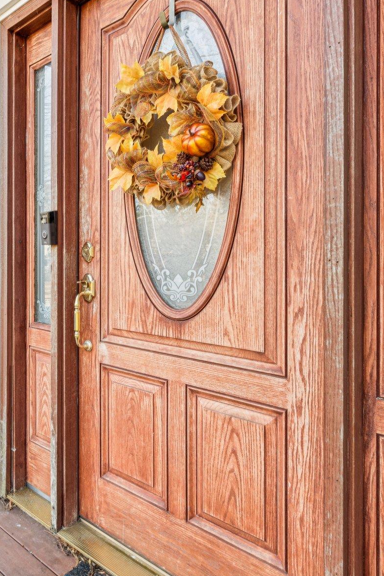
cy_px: 254
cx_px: 46
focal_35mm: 28
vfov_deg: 65.3
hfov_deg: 42.9
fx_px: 448
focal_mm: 16
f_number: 8
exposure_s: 1/30
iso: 250
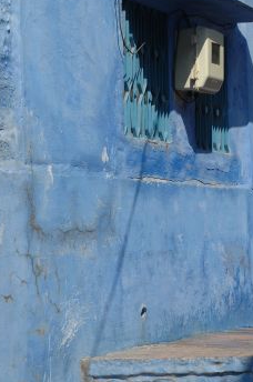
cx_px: 194
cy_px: 245
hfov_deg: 10.4
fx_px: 1386
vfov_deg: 15.7
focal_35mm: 131
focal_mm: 50
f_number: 5
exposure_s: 1/2000
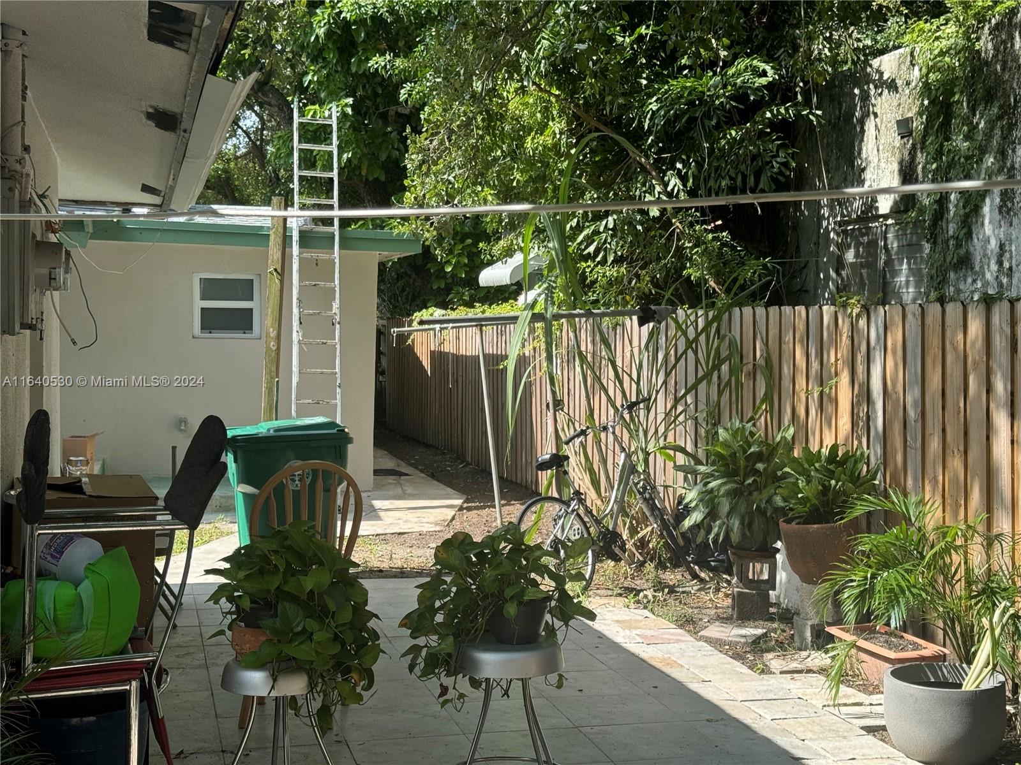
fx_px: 1416
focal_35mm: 48
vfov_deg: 30.3
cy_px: 382
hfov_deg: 39.7
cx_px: 510
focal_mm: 6.76
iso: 64
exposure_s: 1/1193
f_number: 1.78
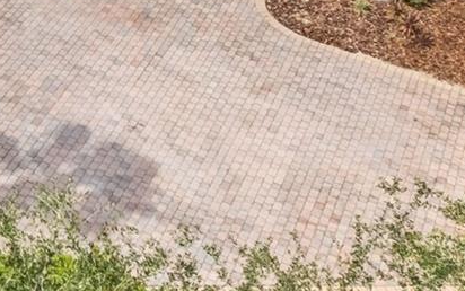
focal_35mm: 87
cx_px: -186
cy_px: -171
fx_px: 1103
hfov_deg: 21.0
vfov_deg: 13.9
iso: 100
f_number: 2.8
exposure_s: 1/100
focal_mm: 8.38
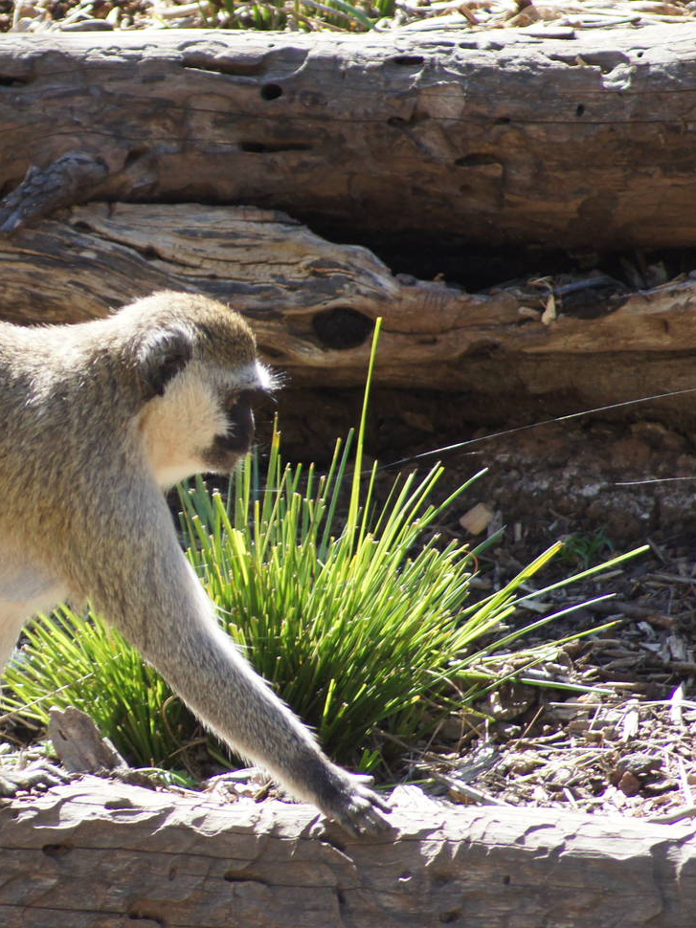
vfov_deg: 3.6
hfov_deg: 2.7
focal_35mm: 547
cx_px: 11
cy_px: 481
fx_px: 14671
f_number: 5.6
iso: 400
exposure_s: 1/400
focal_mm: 230
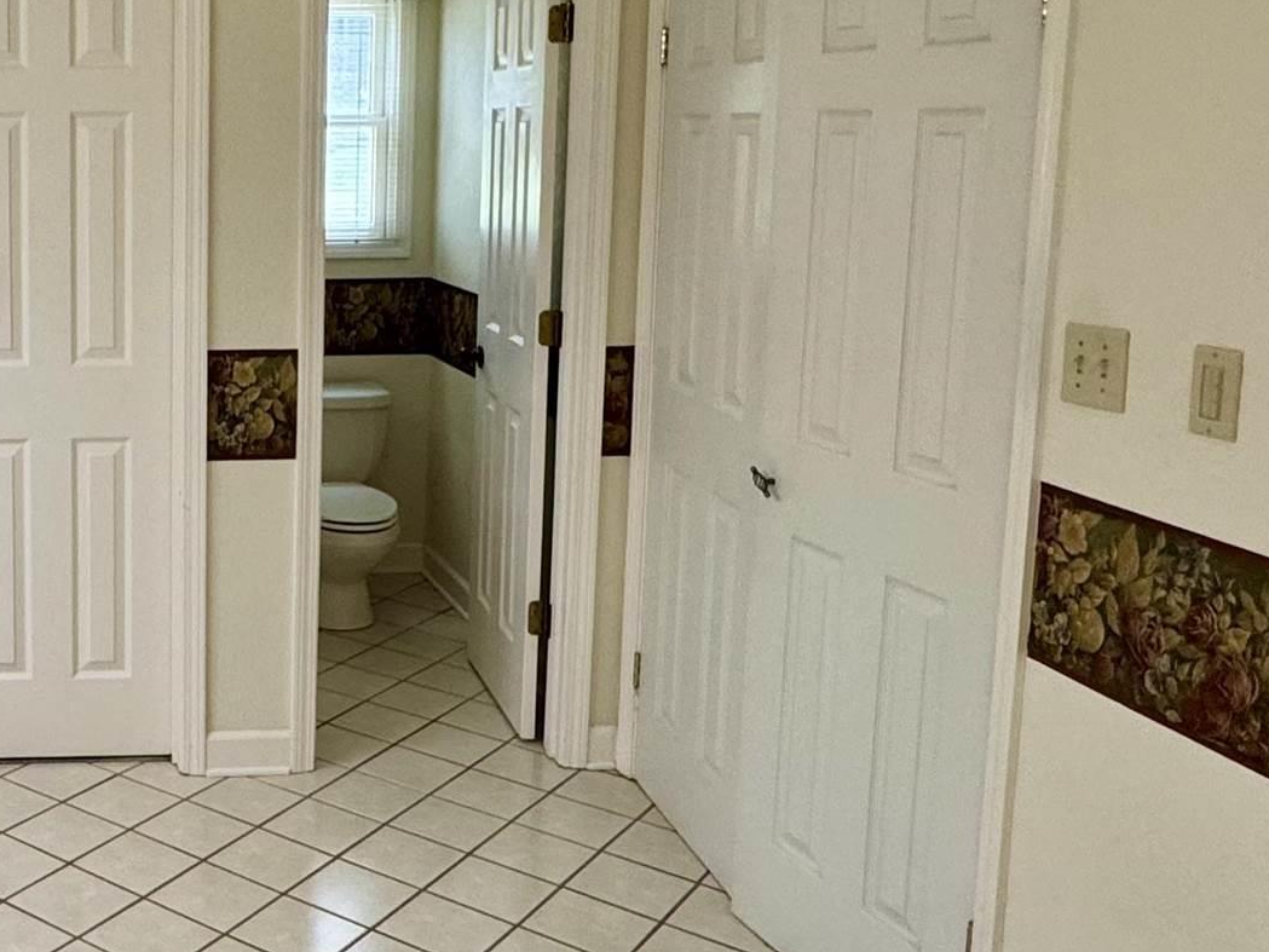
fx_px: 1503
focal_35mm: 41
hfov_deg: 40.6
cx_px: 27
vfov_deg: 34.8
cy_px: 324
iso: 160
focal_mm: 2.22
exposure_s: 1/120
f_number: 2.2
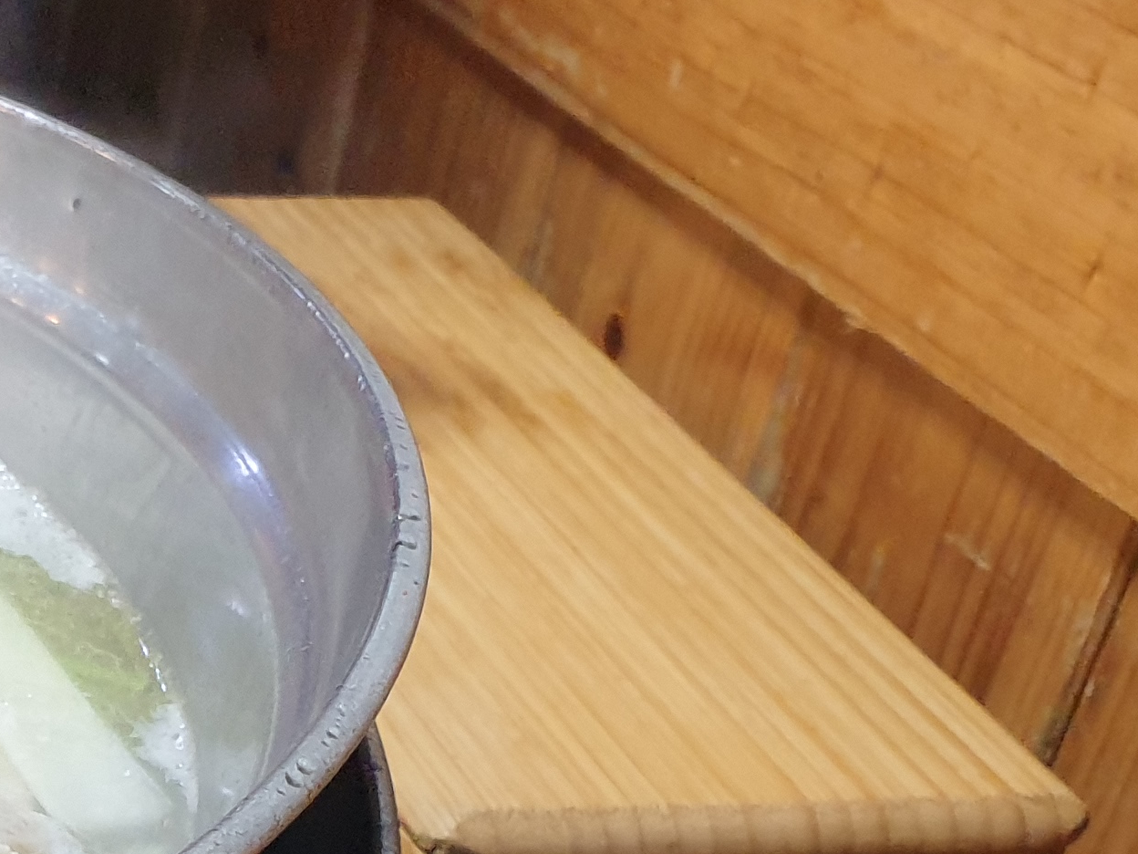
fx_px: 2761
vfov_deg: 16.6
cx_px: -488
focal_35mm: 84
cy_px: 1093
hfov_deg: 20.5
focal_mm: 4.3
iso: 250
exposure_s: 1/60
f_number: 2.4
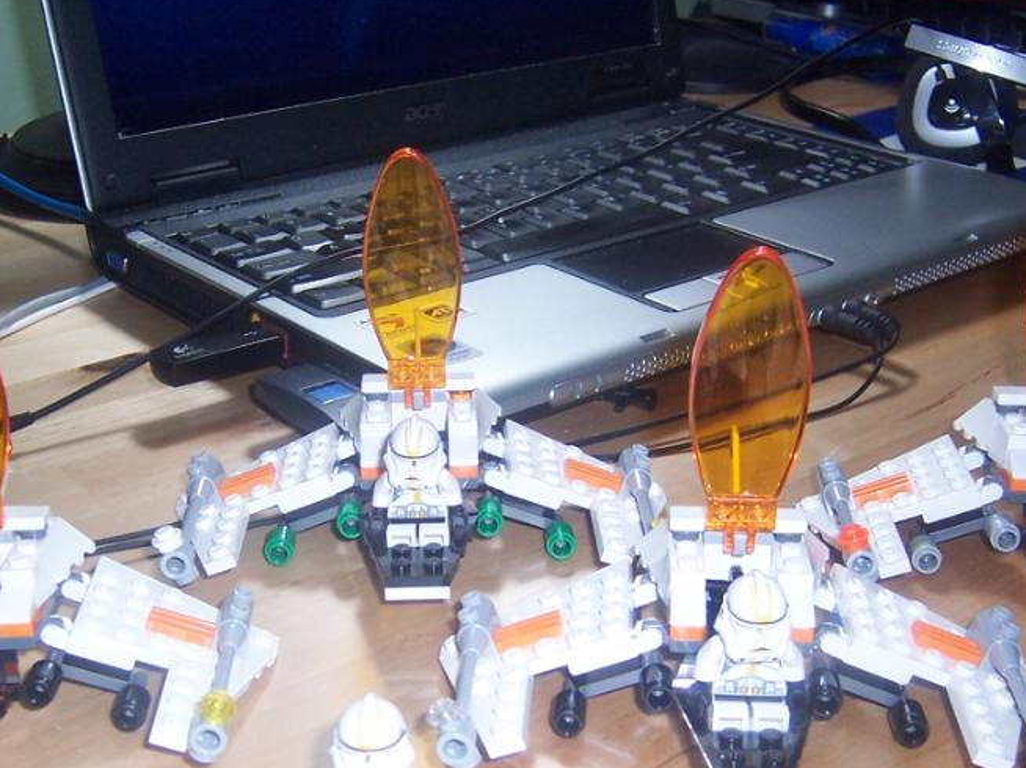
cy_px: 536
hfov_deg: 37.5
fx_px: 1511
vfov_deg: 28.3
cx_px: 466
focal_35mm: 51
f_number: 2.8
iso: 140
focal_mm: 5.5
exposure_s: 1/60
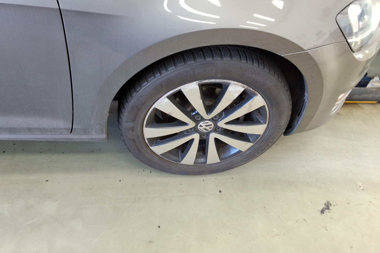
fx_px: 317
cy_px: 110
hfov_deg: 61.9
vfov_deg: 43.5
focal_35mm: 30
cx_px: 184
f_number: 1.9
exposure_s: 1/40
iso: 60
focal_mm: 2.91
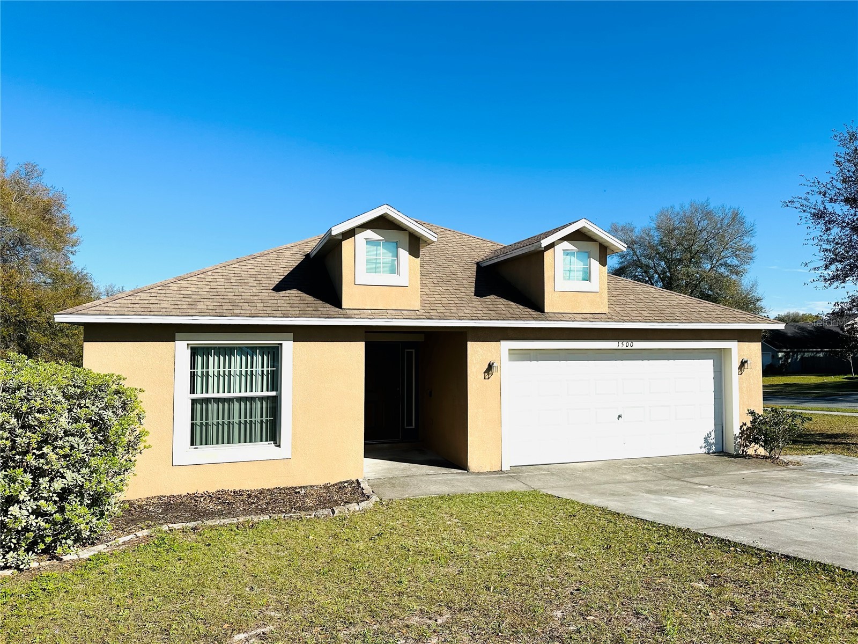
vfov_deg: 56.8
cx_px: 429
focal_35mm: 24
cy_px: 322
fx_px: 595
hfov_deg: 71.6
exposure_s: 1/7042
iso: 80
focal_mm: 6.86
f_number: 1.78
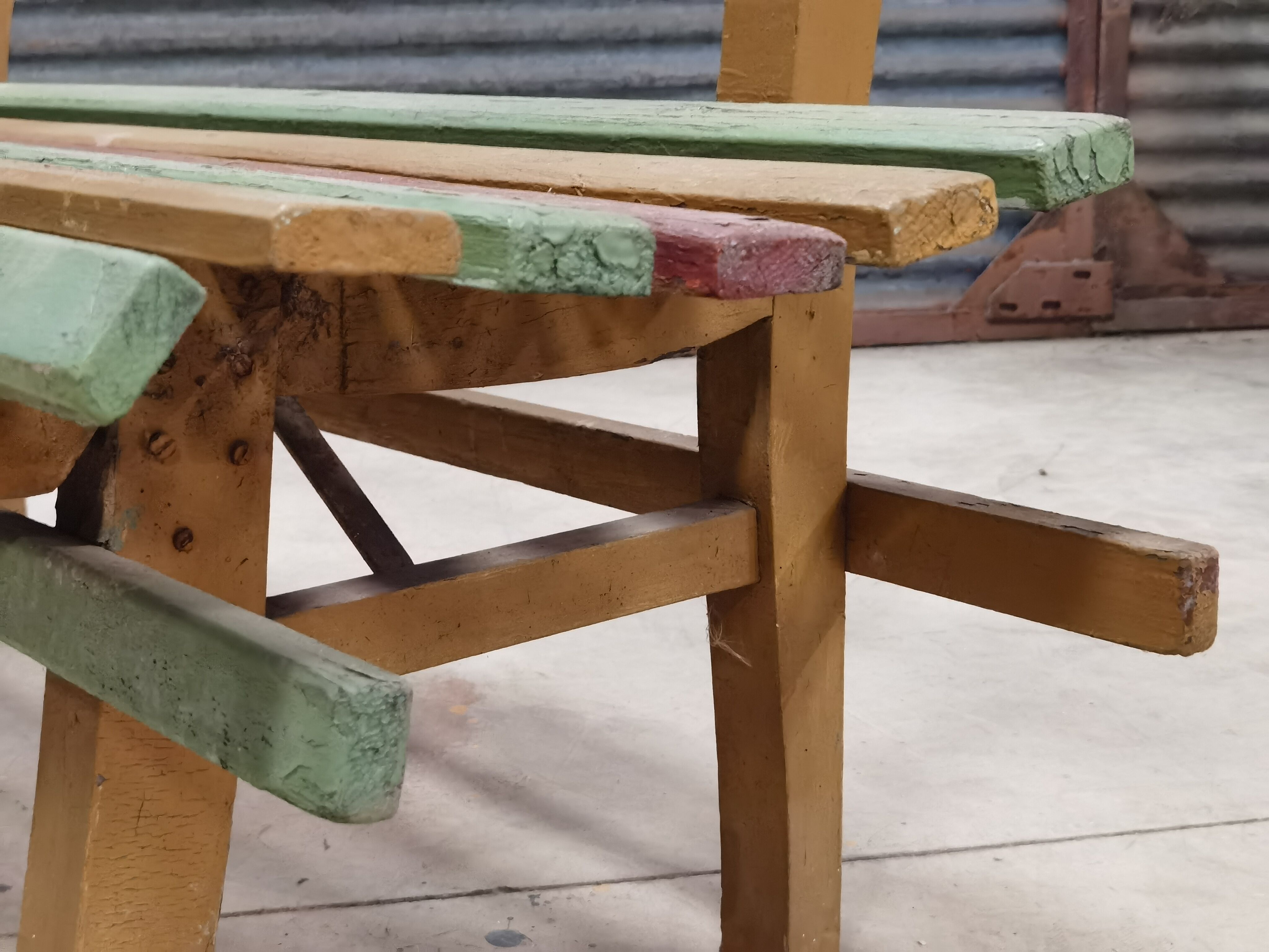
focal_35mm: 51
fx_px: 1870
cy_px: 476
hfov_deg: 37.5
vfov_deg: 28.6
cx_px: 634
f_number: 1.9
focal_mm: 6.71
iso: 640
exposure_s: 1/33.3
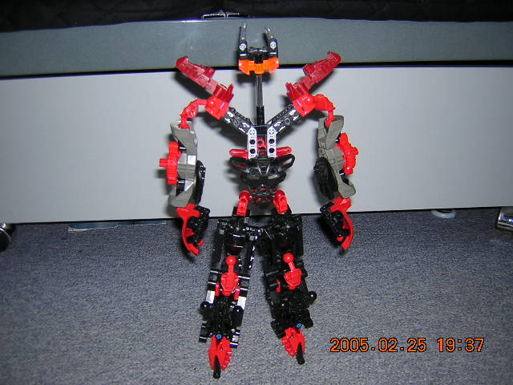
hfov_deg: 51.4
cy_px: 192
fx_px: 534
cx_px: 256
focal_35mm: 36
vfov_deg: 39.7
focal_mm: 4.7
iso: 100
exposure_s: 1/60.1
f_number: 2.6
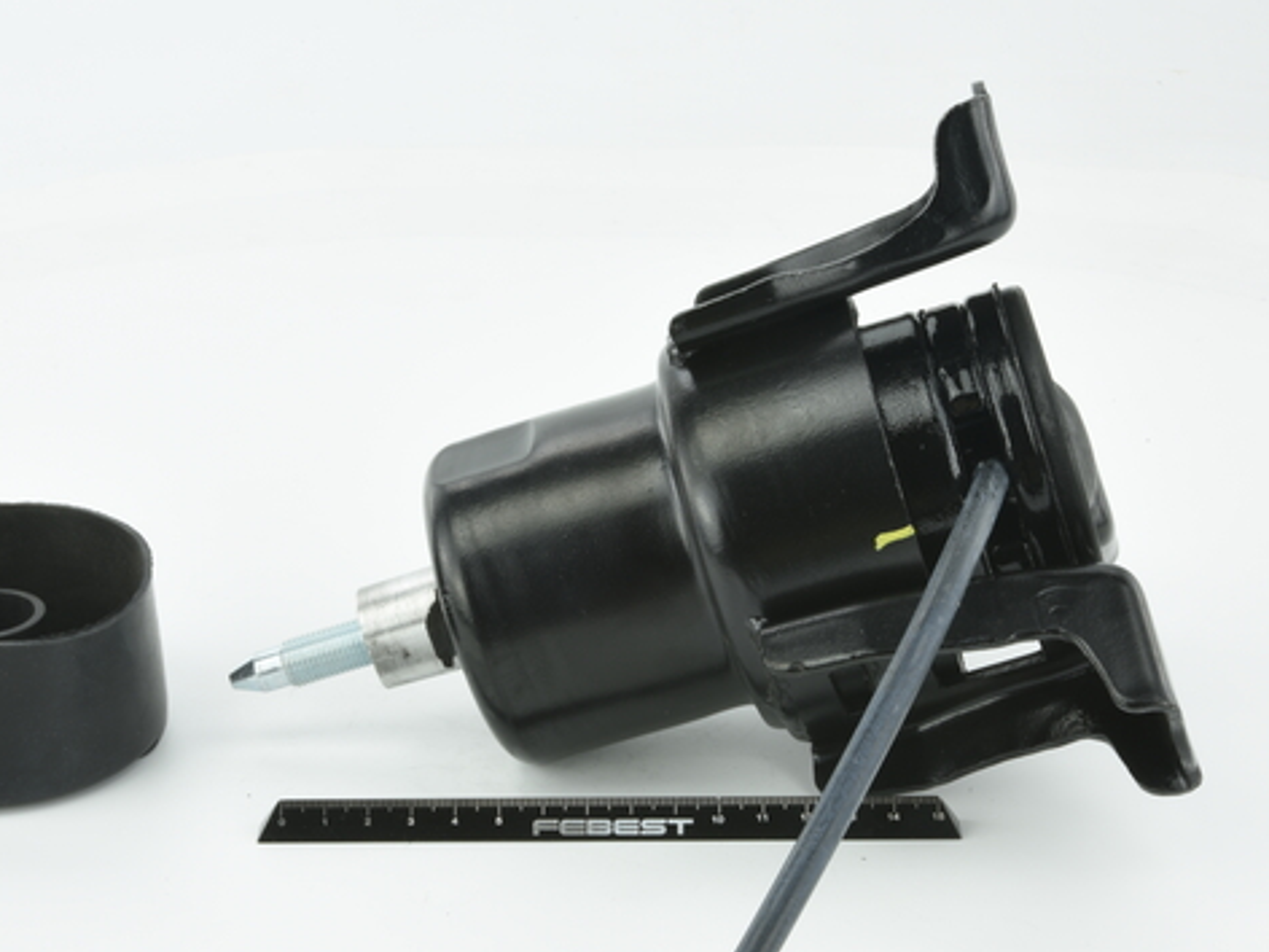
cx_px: 610
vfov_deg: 16.8
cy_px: 576
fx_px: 3226
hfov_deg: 22.3
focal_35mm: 88
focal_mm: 60
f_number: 29
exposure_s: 1/2
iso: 64
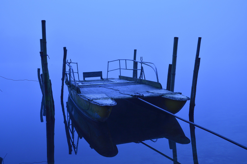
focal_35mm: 36
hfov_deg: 53.2
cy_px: 82
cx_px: 124
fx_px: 247
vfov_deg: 36.7
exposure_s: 1/125
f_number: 5.6
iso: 400
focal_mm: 24
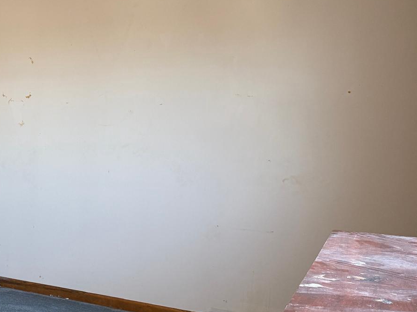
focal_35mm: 55
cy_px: 128
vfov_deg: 26.5
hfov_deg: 32.4
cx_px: 8
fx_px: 662
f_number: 1.78
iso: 200
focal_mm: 6.76
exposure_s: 1/75
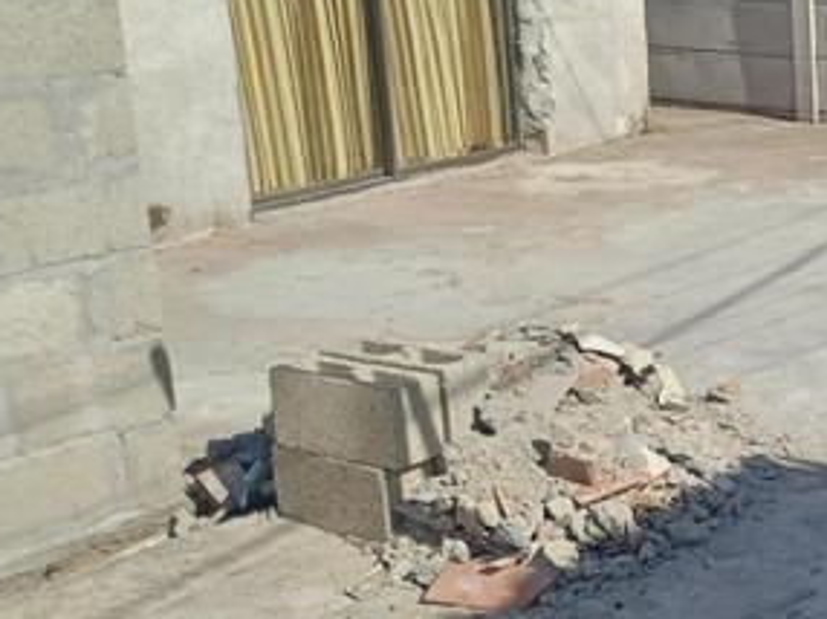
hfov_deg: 24.4
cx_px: 1064
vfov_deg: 21.0
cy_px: 330
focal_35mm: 70
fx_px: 1671
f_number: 1.8
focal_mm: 4.65
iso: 50
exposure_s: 1/1353
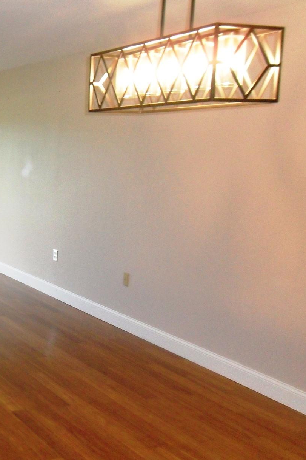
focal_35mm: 49
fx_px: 625
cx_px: -46
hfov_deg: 25.2
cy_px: 252
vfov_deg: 40.3
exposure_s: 1/45
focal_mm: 5
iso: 320
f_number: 3.4
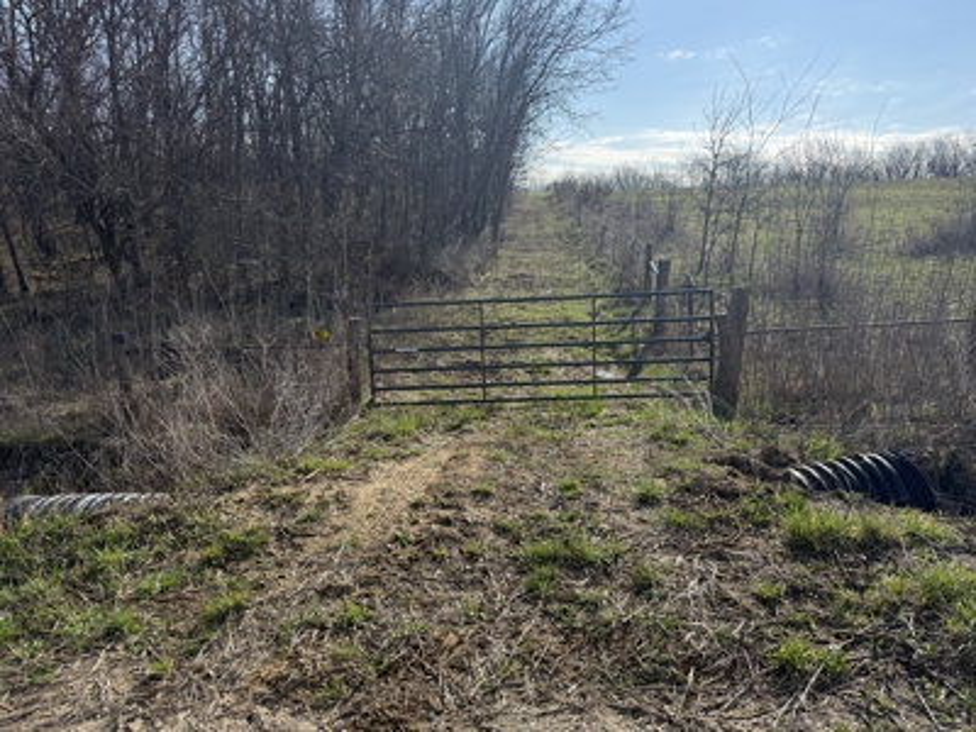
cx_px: 488
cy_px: 366
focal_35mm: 24
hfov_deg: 71.6
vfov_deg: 56.8
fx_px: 677
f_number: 1.78
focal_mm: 6.76
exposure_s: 1/4975
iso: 125
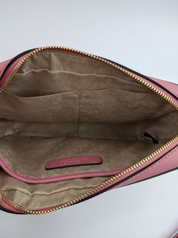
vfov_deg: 65.3
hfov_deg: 51.4
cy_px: 119
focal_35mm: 27
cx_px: 89
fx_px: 185
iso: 69
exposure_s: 1/279
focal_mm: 4.44
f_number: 1.8
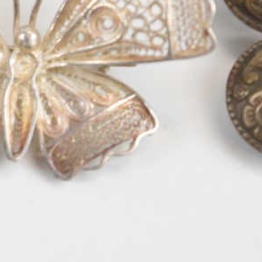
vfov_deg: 4.5
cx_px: -349
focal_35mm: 385
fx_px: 3300
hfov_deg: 4.5
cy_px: -30
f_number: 5.6
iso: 1000
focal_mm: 55
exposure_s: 1/125
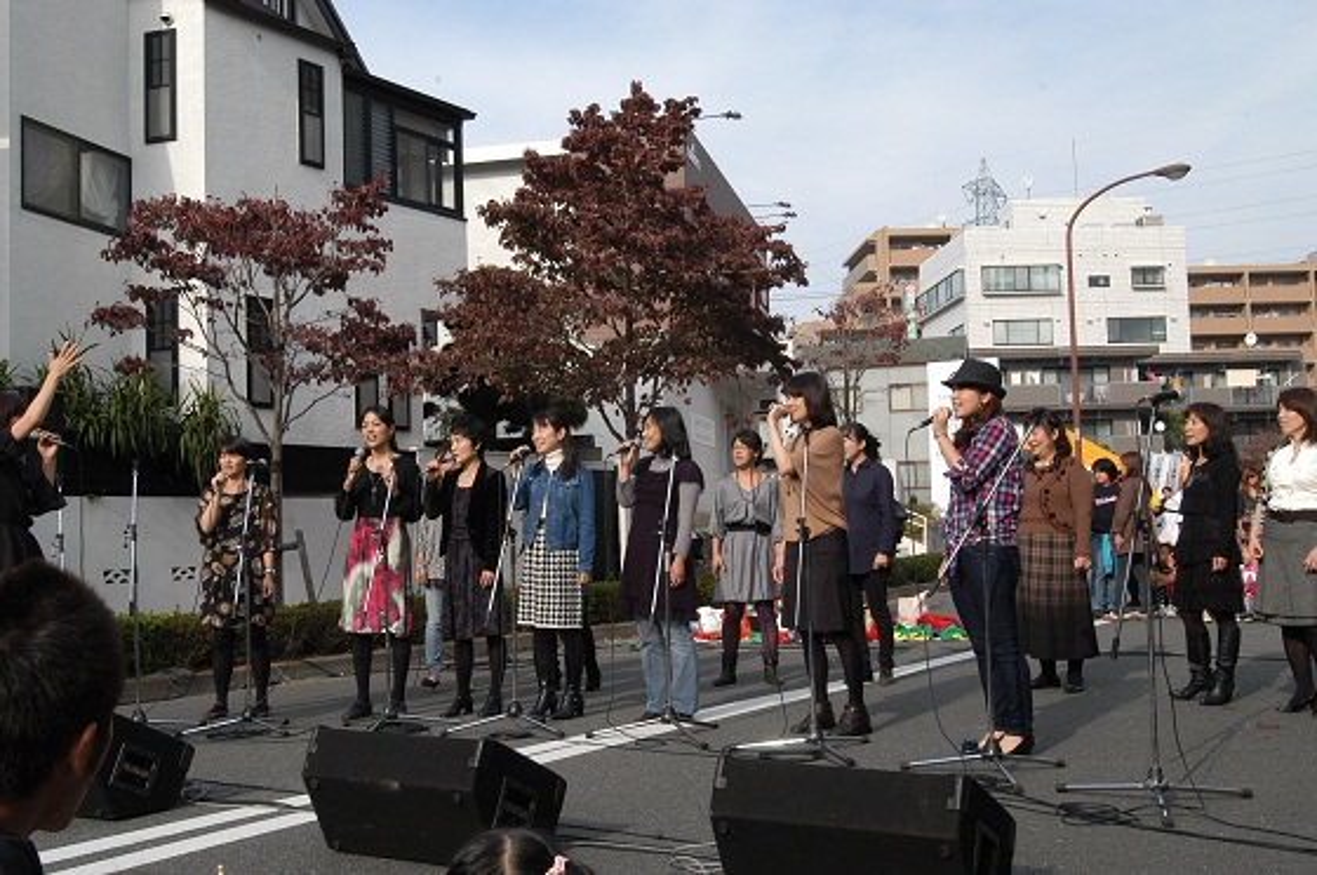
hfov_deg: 51.3
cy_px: 438
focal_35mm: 38
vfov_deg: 35.4
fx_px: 1370
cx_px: 658
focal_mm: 25
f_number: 9.5
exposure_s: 1/350
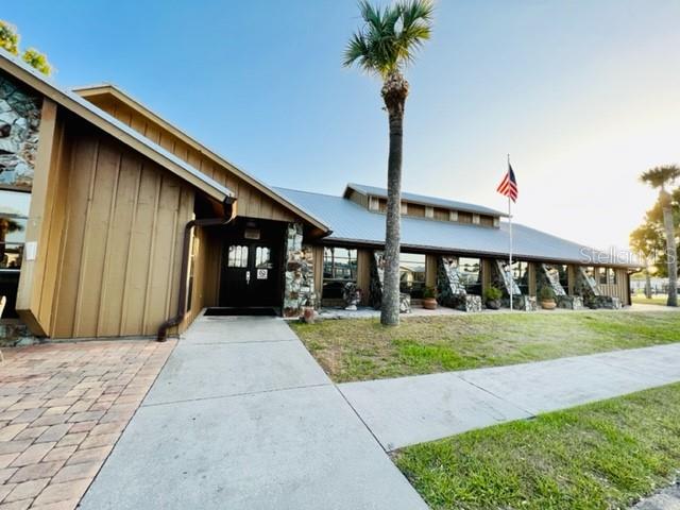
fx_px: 255
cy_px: 255
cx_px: 340
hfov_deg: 106.2
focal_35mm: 13
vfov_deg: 89.9
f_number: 1.8
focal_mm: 1.57
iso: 32
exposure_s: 1/278
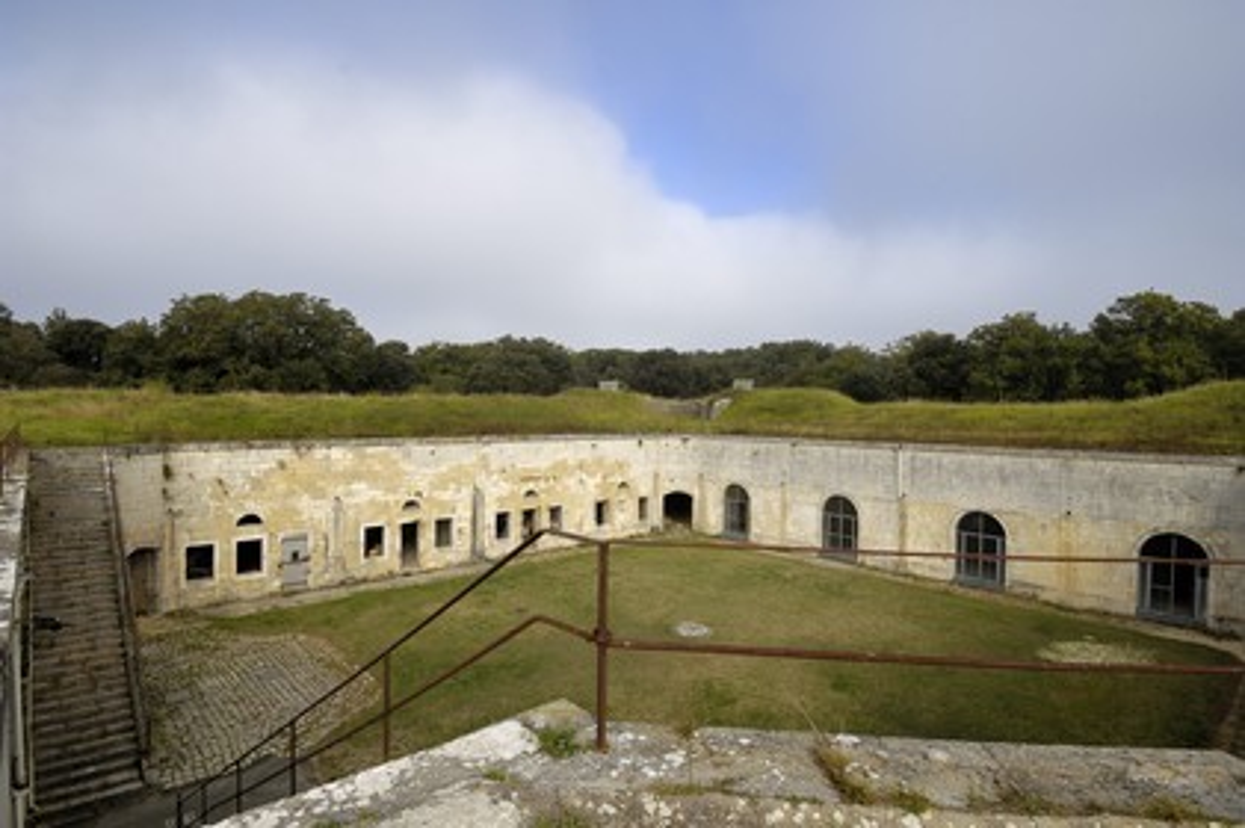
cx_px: 622
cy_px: 414
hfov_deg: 90.0
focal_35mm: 18
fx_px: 622
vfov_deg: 67.3
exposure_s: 1/160
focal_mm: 12
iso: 100
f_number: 9.5
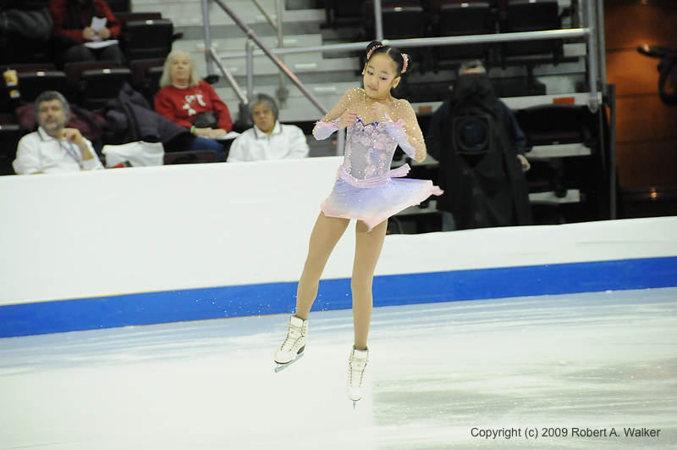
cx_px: 338
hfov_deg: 8.1
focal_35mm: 255
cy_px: 225
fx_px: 4789
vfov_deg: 5.4
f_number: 5.6
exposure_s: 1/640
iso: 3200
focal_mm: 170
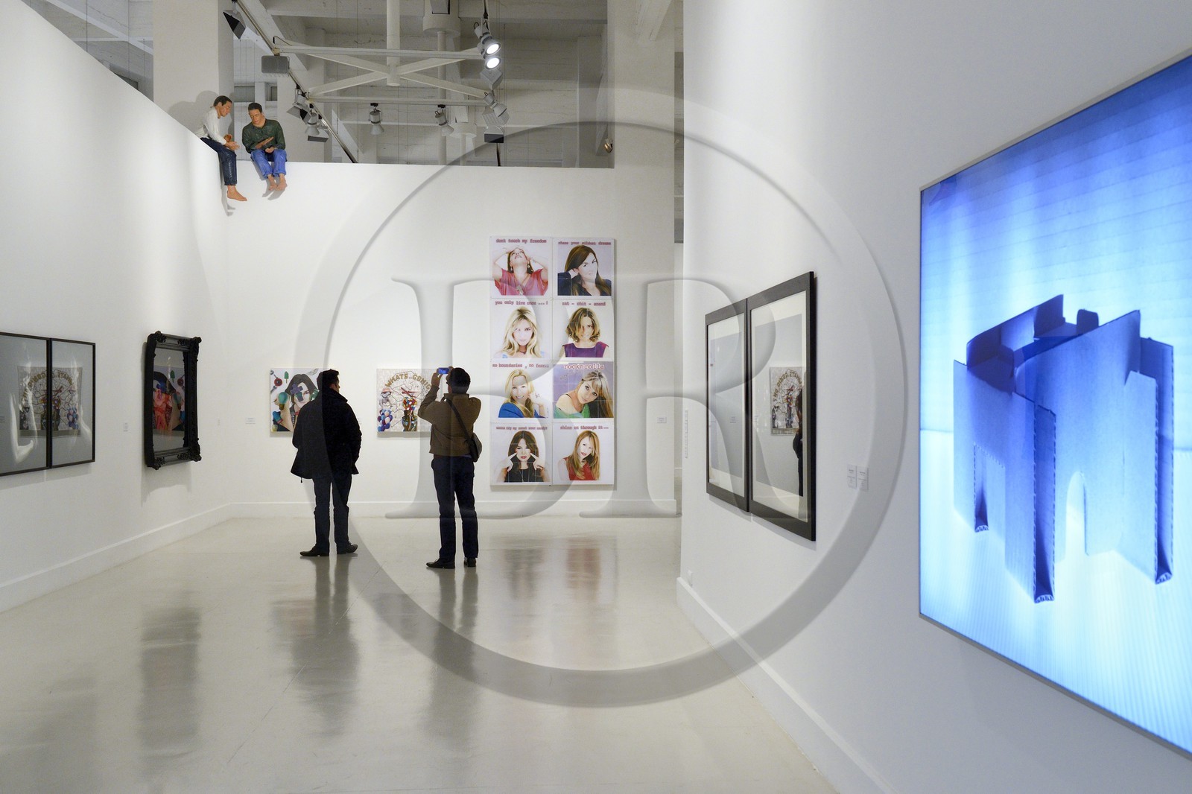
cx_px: 596
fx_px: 1258
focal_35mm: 38
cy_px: 397
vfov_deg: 35.0
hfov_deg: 50.7
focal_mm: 38
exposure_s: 1/40
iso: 1600
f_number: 7.1
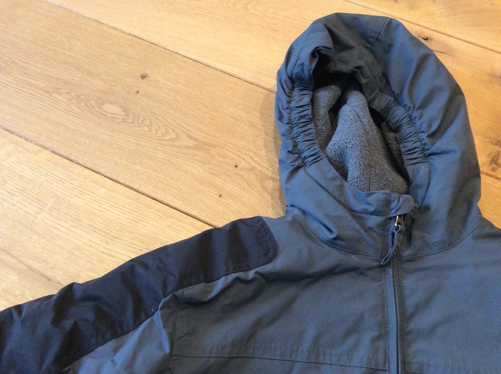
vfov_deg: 44.1
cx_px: 250
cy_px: 187
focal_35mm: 32
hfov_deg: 56.9
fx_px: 463
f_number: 2.4
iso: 200
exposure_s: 1/25
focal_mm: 3.3
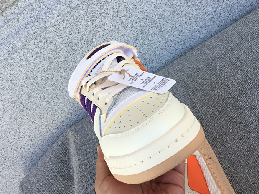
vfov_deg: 32.2
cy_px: 88
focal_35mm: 45
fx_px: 337
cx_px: 144
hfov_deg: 42.0
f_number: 2.4
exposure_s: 1/291
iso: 25
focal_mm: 3.3
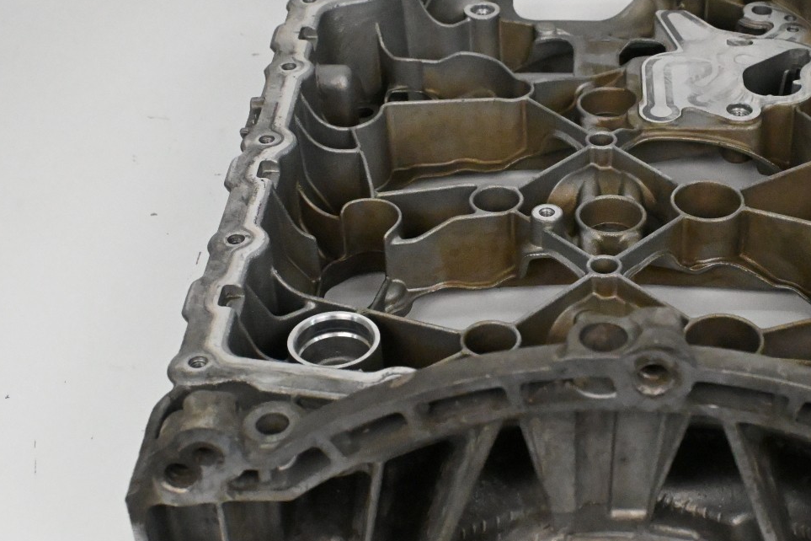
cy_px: 220
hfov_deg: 28.7
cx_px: 605
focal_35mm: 69
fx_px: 1564
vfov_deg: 19.6
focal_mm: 27.5
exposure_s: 1/1250
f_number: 7.1
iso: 10000
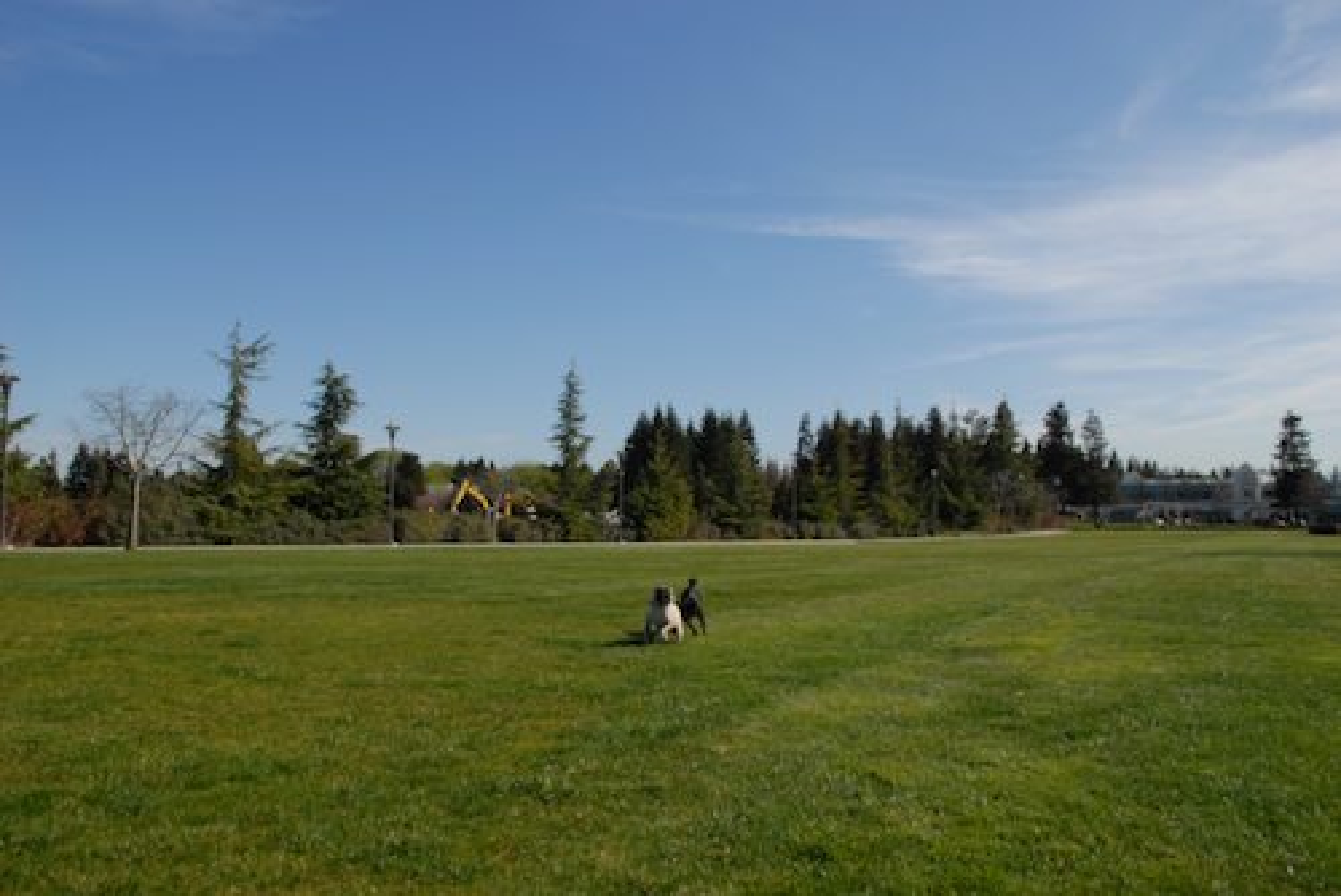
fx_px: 1006
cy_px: 448
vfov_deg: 48.0
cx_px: 670
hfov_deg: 67.4
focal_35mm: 27
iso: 100
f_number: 8
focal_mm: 18
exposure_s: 1/250
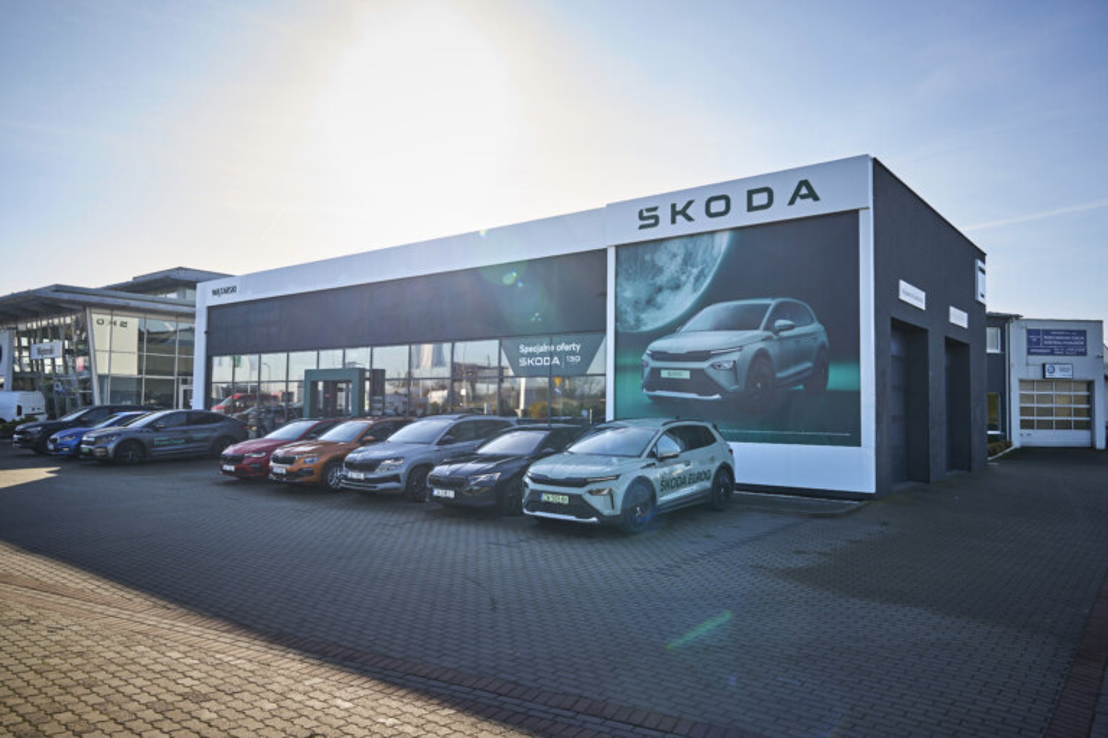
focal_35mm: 24
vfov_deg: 53.1
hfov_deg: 73.7
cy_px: 369
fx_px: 739
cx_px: 554
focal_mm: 24
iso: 100
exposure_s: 1/200
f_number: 5
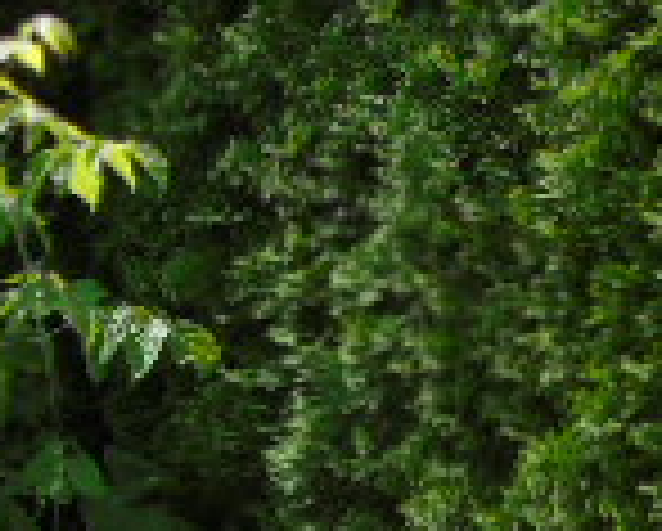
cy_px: 990
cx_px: -176
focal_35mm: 144
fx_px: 2825
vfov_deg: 10.1
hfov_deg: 13.0
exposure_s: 1/400
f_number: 3.8
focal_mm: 6.1
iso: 80
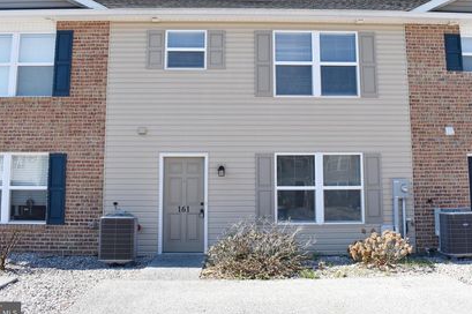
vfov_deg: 39.8
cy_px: 130
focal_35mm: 33
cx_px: 247
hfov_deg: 57.2
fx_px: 432
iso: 200
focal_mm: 18
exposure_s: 1/320
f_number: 9
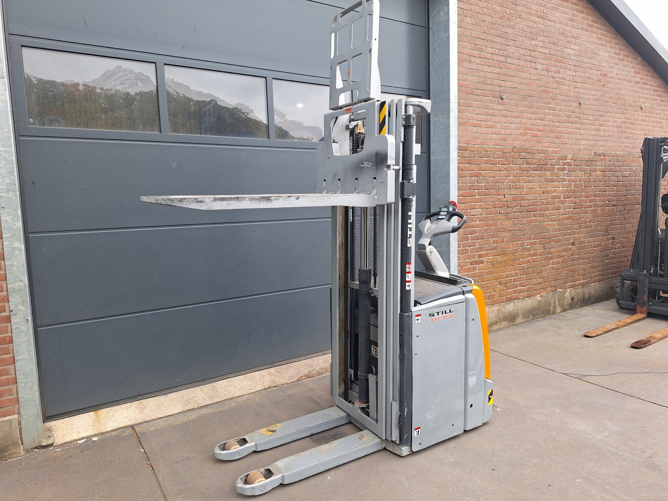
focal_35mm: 23
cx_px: 334
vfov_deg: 58.9
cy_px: 250
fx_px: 444
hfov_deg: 73.9
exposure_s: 1/50
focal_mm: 5.54
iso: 64
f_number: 1.8
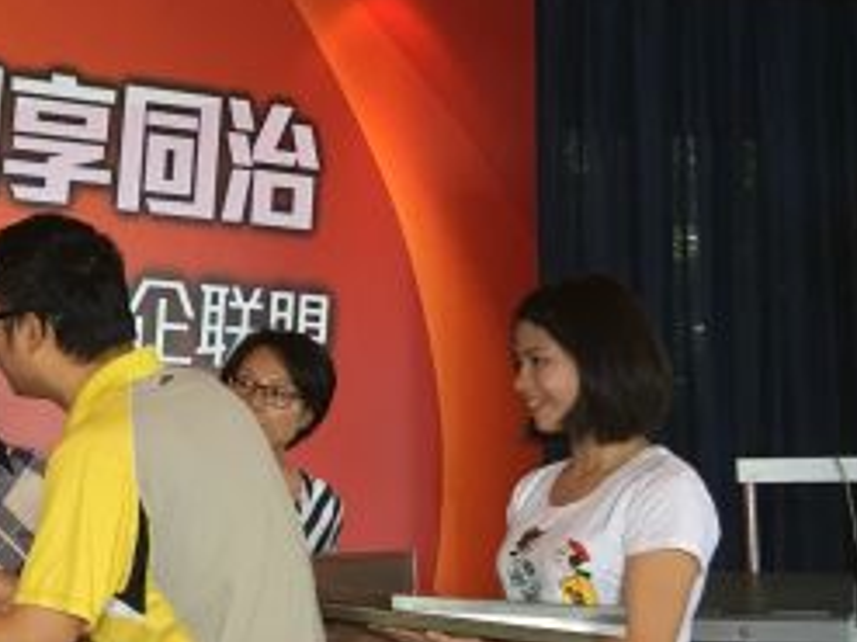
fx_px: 2326
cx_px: -326
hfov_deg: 19.0
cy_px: 298
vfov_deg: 15.7
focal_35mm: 94
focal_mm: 4.15
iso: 50
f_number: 2.2
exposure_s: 1/17
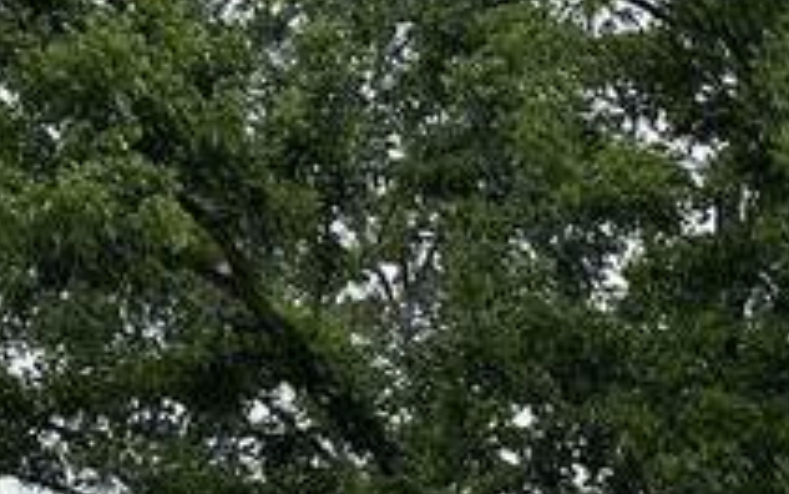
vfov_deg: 7.5
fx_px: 3312
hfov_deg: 12.2
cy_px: 1501
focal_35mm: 154
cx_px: 1541
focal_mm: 6.86
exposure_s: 1/3356
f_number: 1.78
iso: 80
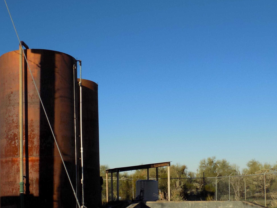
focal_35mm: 46
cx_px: 120
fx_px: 368
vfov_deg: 30.9
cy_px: 157
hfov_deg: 41.2
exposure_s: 1/1000
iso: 80
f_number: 3.3
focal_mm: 5.3
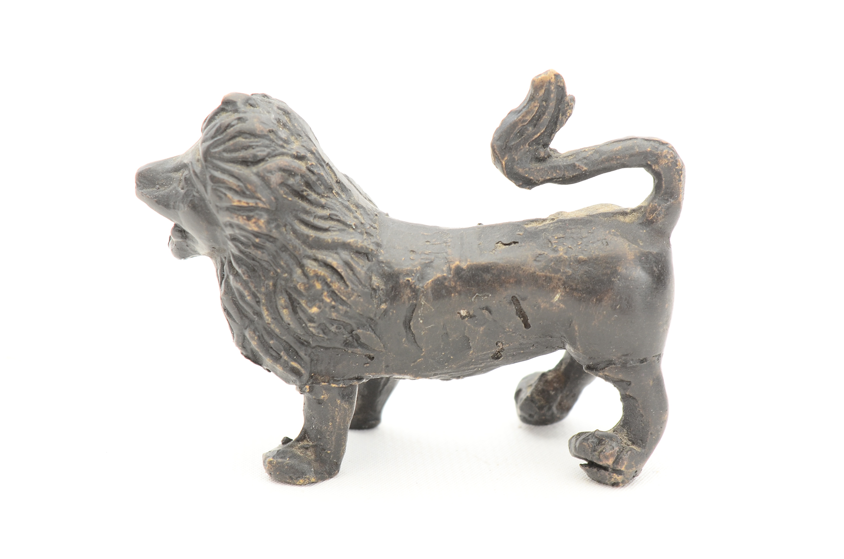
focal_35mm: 82
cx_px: 422
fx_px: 1930
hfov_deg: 24.7
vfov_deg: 16.5
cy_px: 280
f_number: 9
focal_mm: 55
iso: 320
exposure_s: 1/60
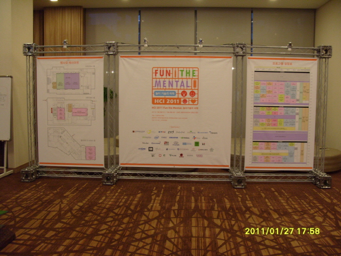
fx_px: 345
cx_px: 170
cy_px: 128
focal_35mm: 35
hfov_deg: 52.6
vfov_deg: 40.7
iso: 200
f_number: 2.8
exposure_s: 1/30
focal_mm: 7.8
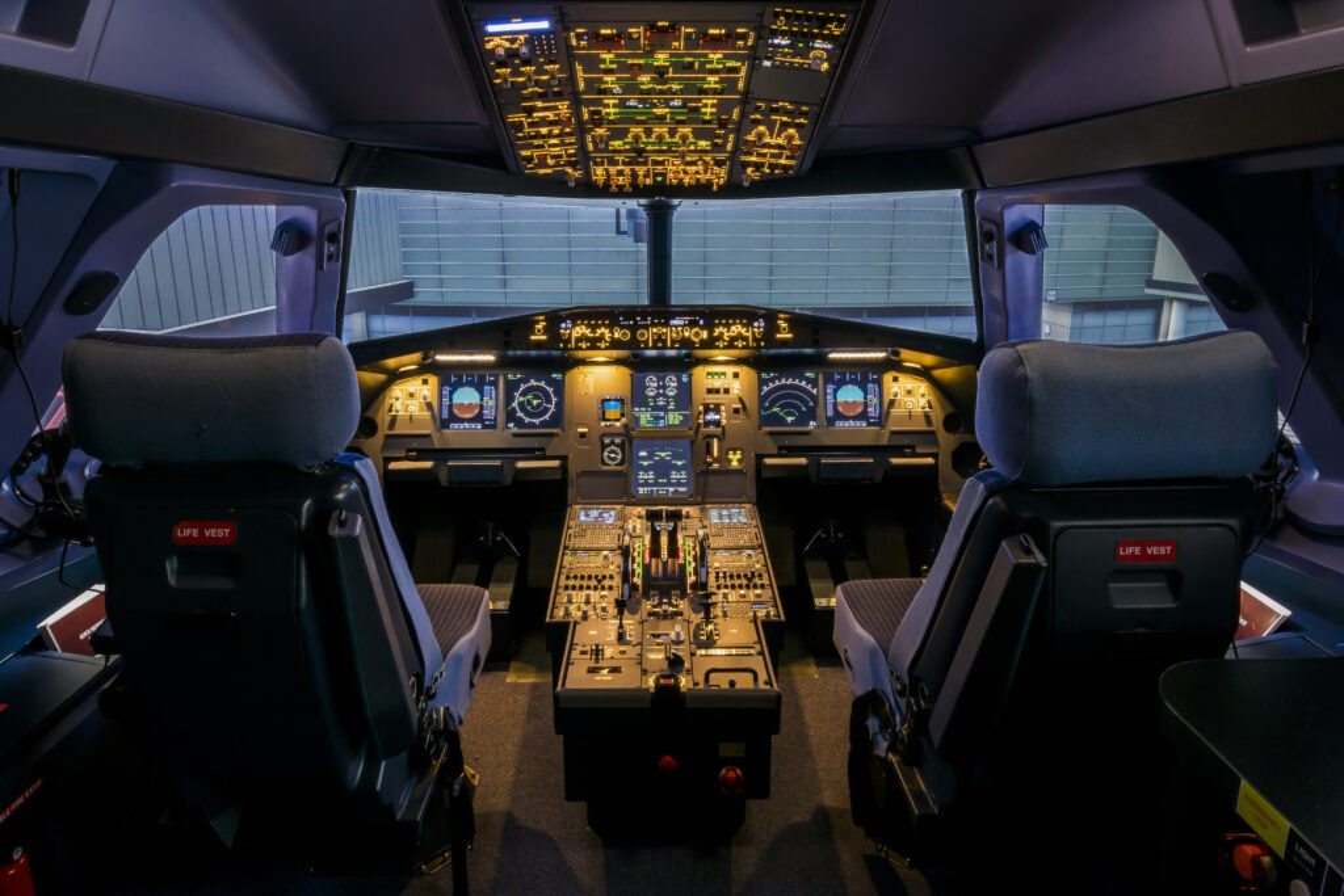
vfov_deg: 63.2
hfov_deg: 85.4
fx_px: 728
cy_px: 448
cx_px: 672
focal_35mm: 20
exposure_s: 15
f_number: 11
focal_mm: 13
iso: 100
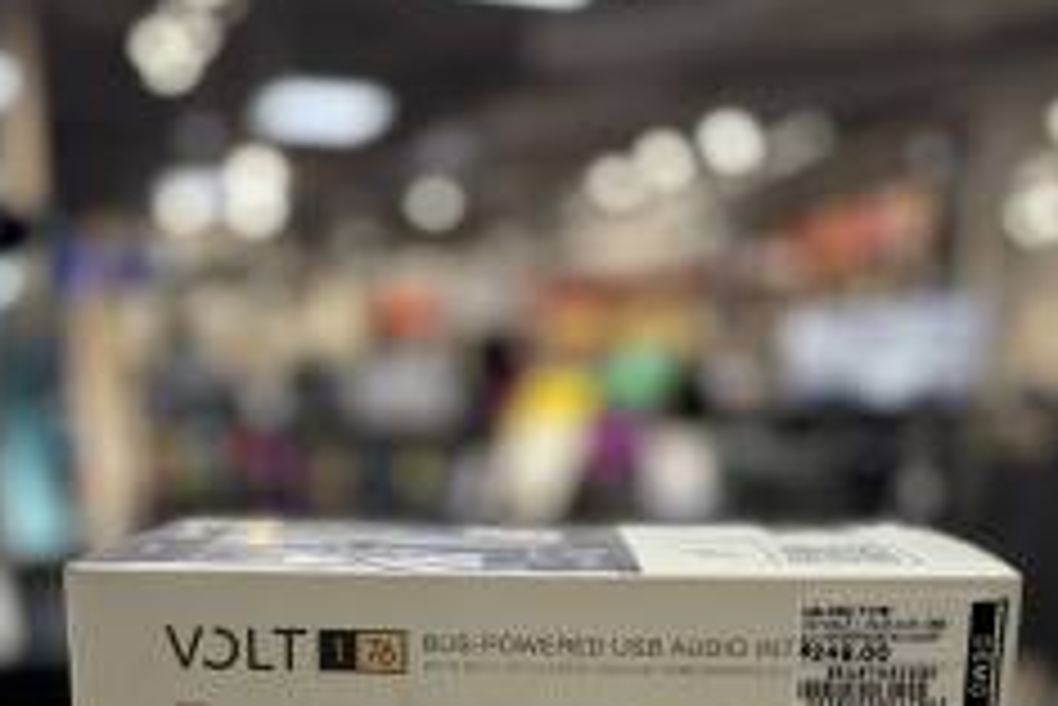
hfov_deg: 42.7
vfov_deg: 27.3
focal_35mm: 46
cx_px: 491
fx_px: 1353
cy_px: 733
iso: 125
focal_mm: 5.96
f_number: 1.6
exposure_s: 1/120
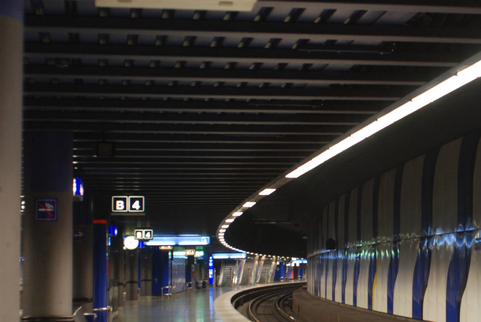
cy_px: 159
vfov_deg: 13.7
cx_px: 401
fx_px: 1338
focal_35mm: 100
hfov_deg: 20.1
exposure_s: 1/4
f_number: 3.8
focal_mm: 38
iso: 400
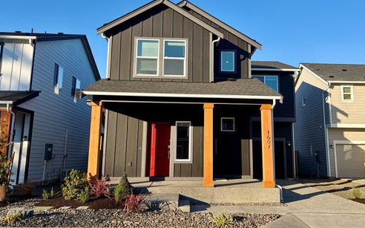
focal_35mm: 28
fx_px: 278
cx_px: 182
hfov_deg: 66.5
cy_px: 111
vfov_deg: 44.5
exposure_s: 1/1175
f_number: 1.6
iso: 50
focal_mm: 5.96
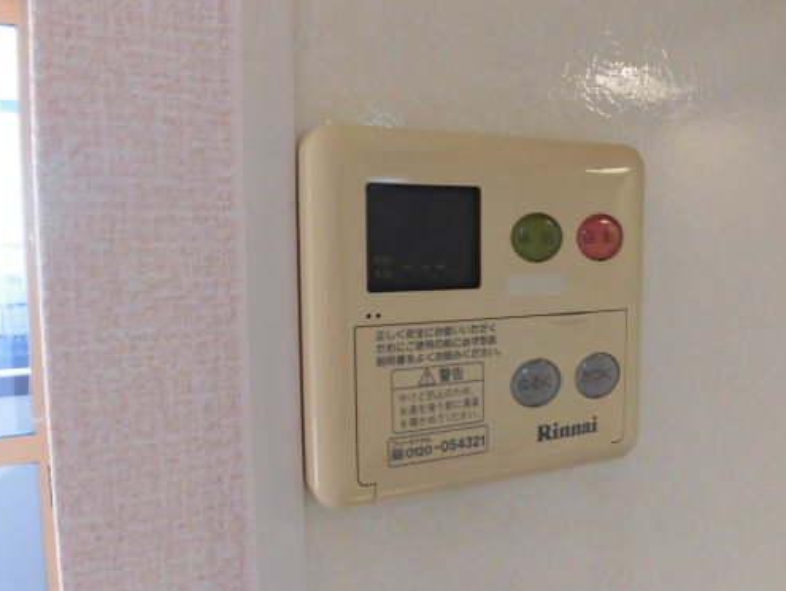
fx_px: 704
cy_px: 303
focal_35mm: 31
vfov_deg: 45.5
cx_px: 484
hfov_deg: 57.7
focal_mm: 4.3
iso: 200
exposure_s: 1/50
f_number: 3.1
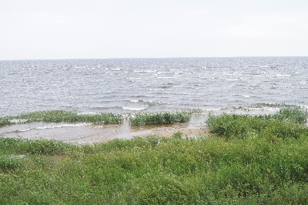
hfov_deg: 49.6
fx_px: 333
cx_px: 154
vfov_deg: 34.2
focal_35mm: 39
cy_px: 102
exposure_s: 1/160
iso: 100
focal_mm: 26
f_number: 4.5
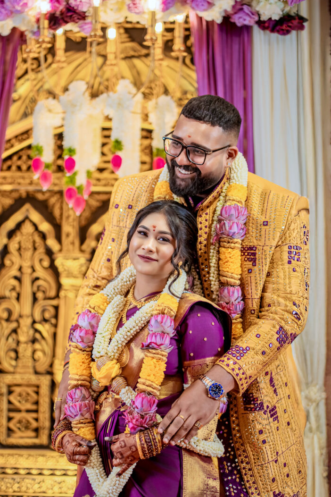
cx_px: 163
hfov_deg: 14.7
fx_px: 1283
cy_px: 255
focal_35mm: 93
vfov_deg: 21.9
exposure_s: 1/400
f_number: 1.8
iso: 800
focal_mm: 85
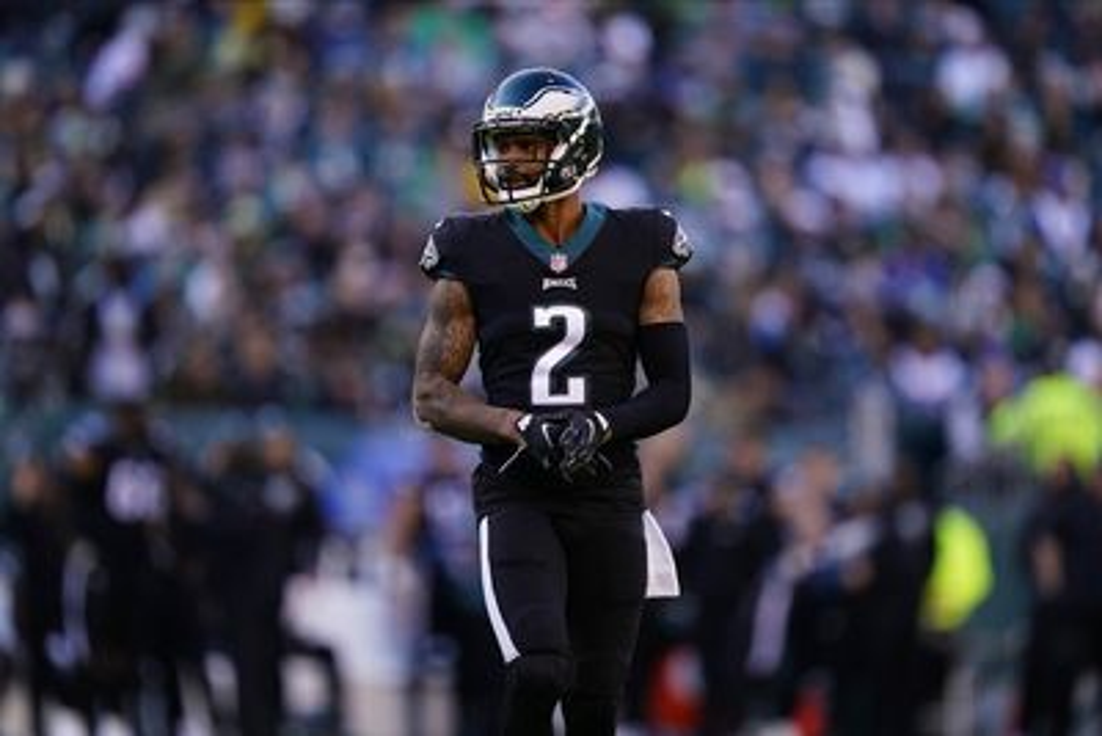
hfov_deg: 5.2
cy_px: 368
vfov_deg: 3.4
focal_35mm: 400
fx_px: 12248
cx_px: 551
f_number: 2.8
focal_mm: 400
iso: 1250
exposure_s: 1/2500
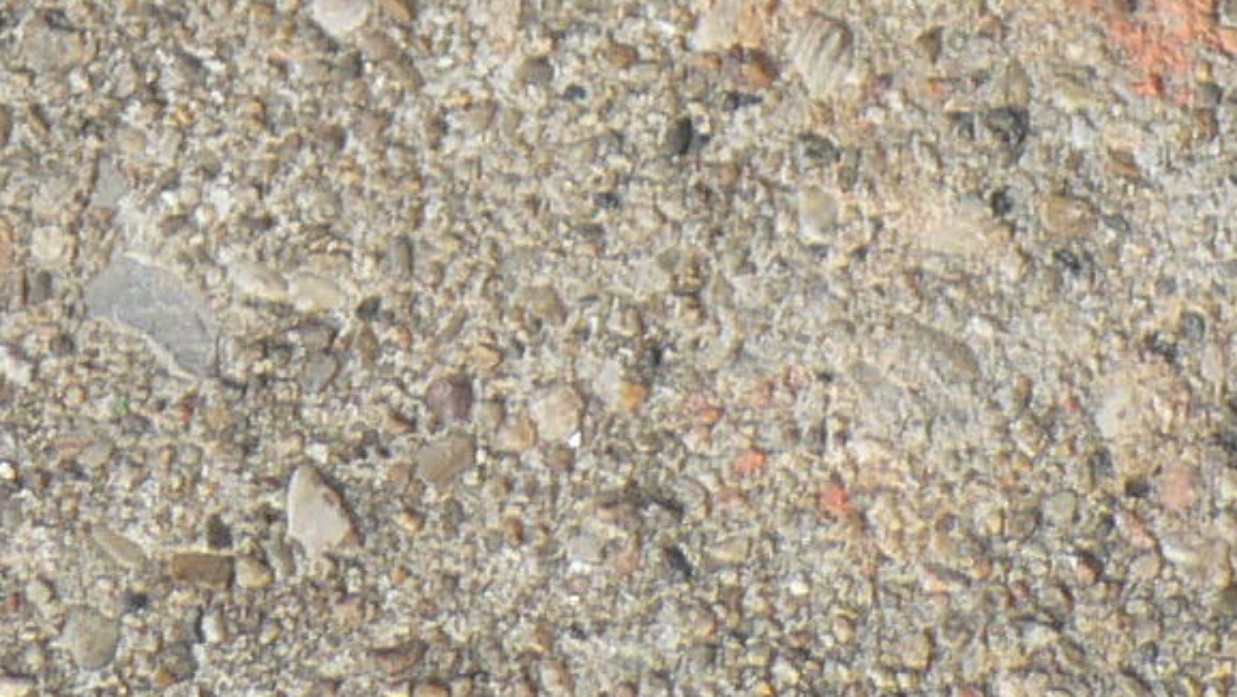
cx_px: 437
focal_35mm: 174
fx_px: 5709
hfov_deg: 12.4
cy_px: -1180
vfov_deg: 6.5
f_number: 3.2
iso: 80
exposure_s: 1/500
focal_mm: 6
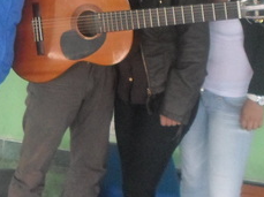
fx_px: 533
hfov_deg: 27.4
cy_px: -5
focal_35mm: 70
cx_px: 67
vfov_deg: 20.2
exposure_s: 1/125
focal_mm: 4.5
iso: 480
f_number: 2.5
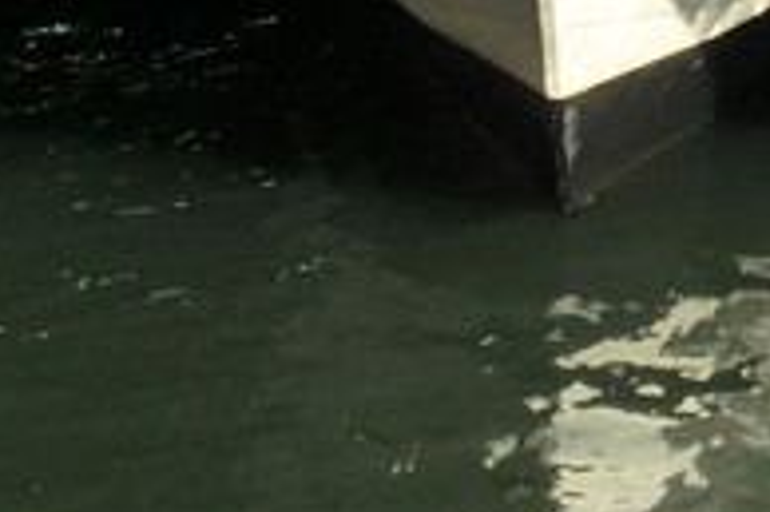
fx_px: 8569
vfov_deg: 3.4
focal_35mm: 401
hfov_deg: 5.1
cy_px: -576
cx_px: 1349
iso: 100
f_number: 11.3
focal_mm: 12.9
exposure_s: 1/125
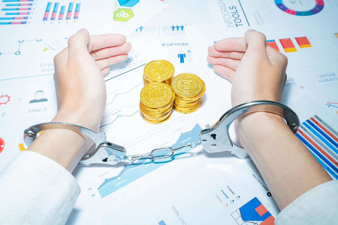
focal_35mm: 35
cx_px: 169
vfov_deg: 37.9
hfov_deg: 54.4
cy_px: 112
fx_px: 329
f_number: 11
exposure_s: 1/80
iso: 400
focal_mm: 35
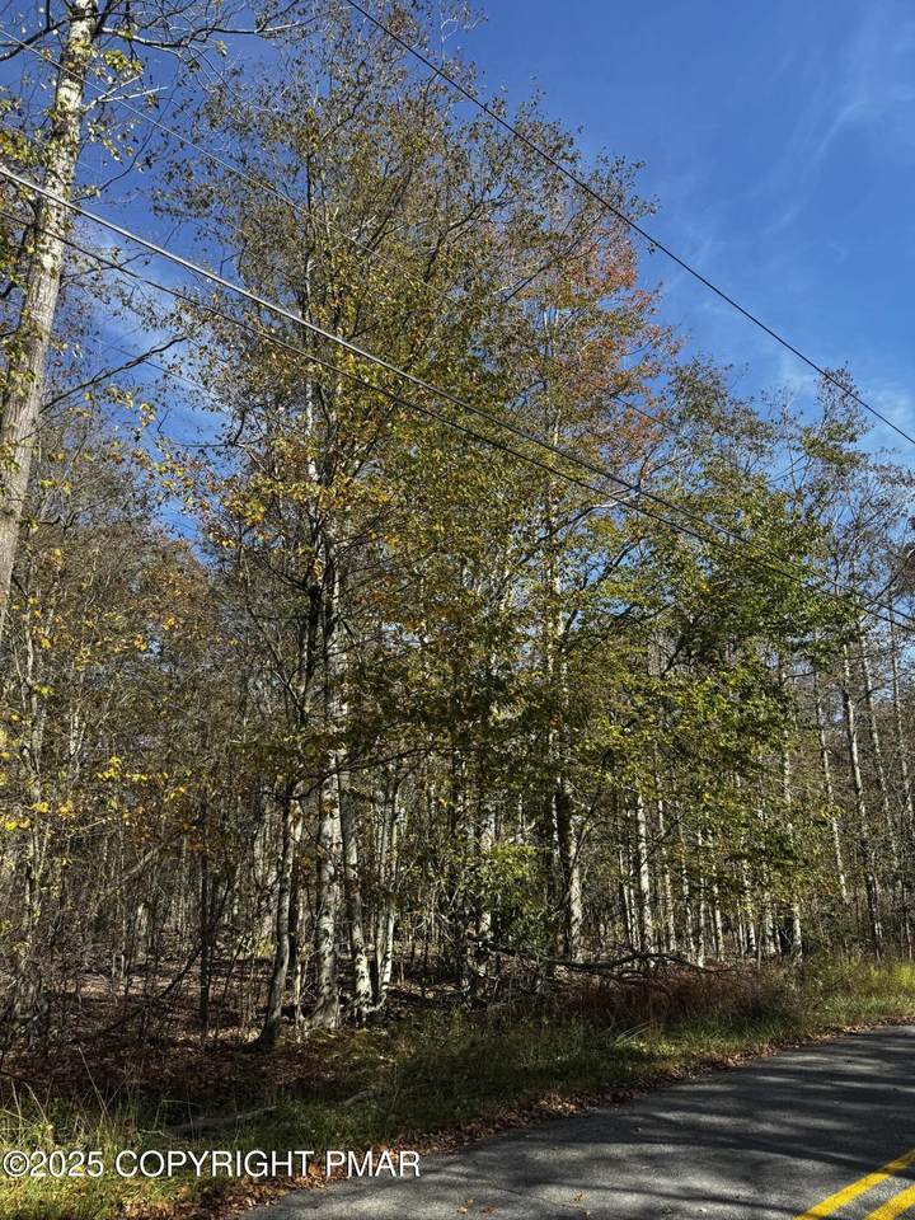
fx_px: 846
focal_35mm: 24
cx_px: 458
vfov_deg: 71.6
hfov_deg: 56.8
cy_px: 610
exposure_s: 1/1678
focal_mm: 6.76
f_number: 1.78
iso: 80
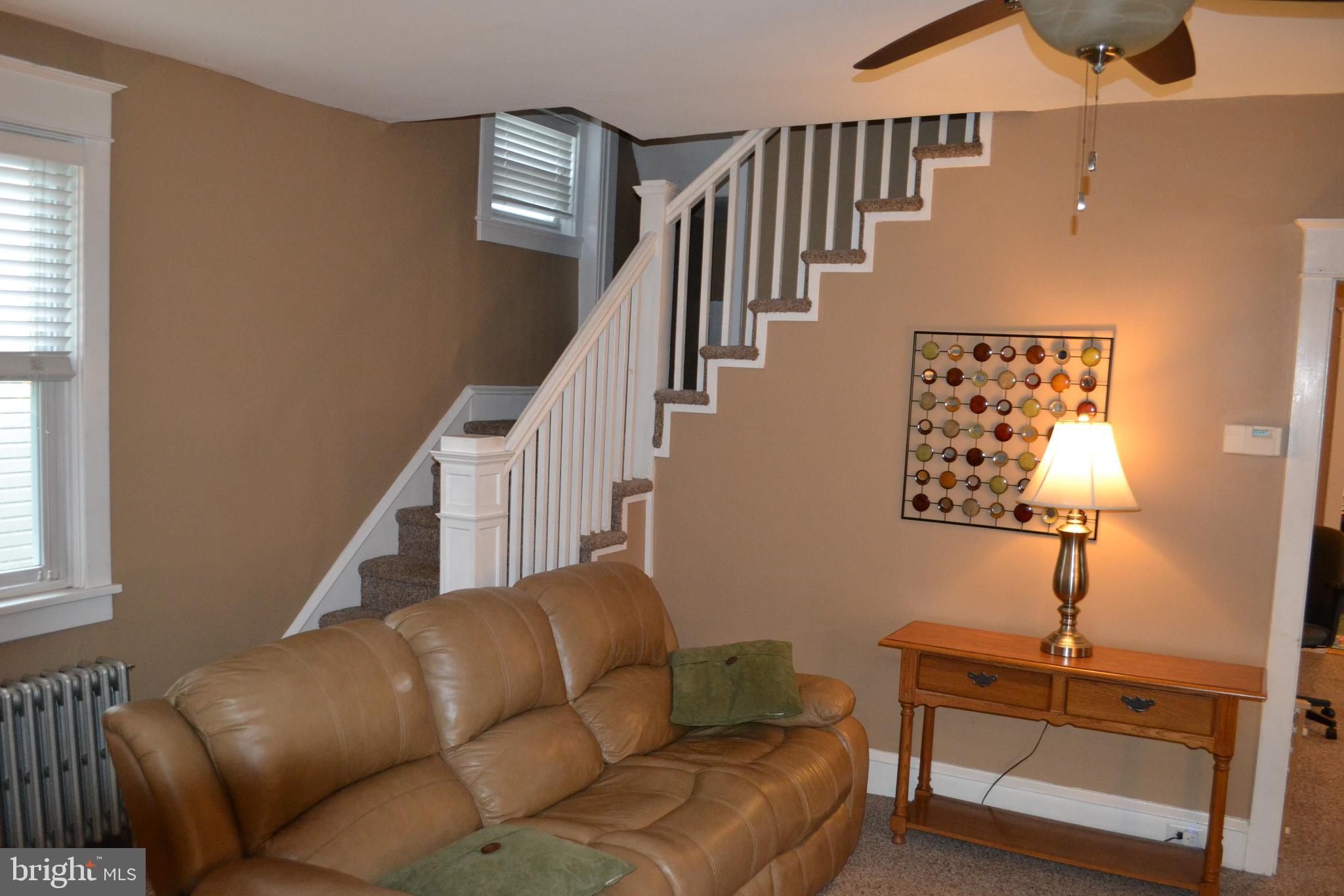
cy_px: 448
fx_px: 1008
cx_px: 672
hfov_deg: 67.4
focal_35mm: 27
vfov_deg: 47.9
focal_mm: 18
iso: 1800
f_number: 3.5
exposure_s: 1/60
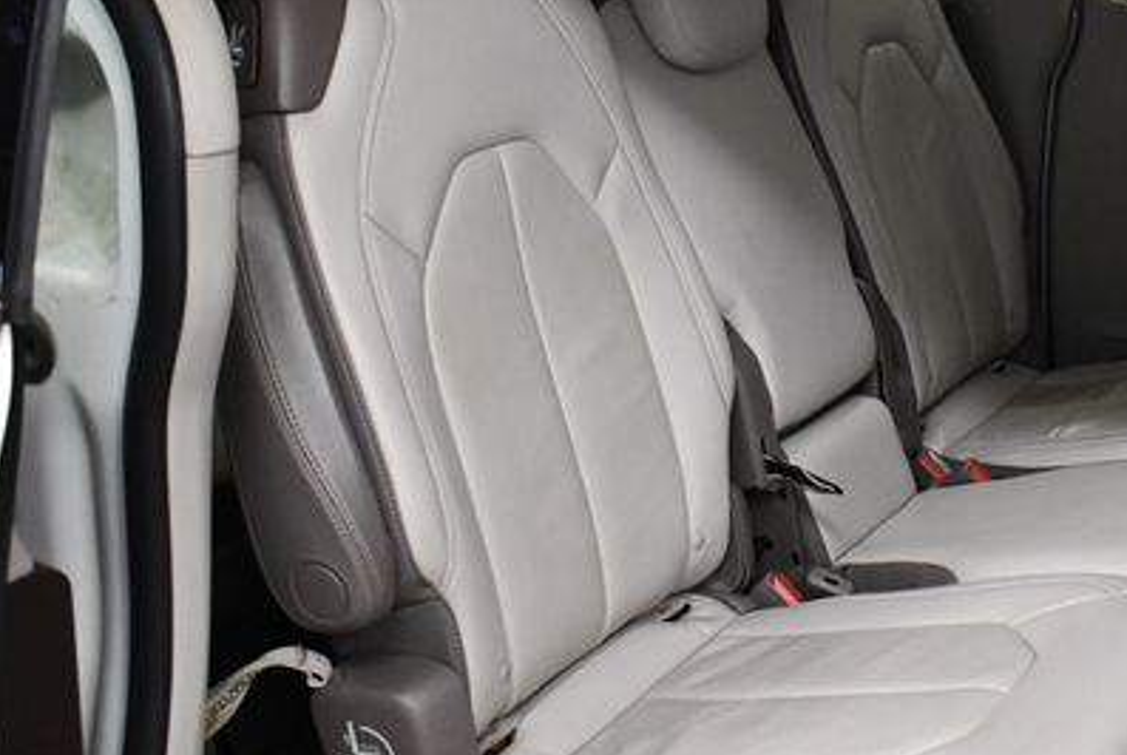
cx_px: 854
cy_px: 284
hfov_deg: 33.7
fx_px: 1818
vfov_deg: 23.4
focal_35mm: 58
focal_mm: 18
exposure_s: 1/125
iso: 2000
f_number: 3.5
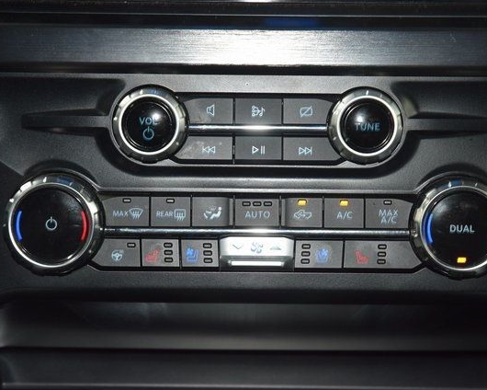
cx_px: 258
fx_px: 1715
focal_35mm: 119
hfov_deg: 16.2
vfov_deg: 13.0
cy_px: 195
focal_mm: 70
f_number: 4.5
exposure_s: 1/25
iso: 1100
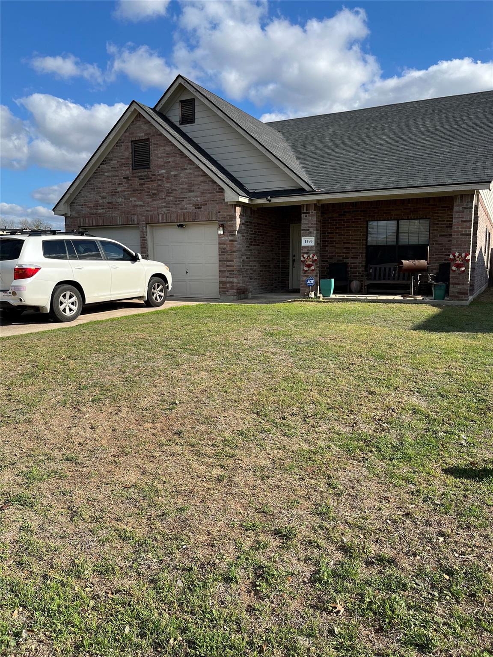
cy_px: 328
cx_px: 246
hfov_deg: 53.1
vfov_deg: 67.3
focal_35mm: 26
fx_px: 494
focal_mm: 5.1
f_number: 1.6
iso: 50
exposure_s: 1/2632
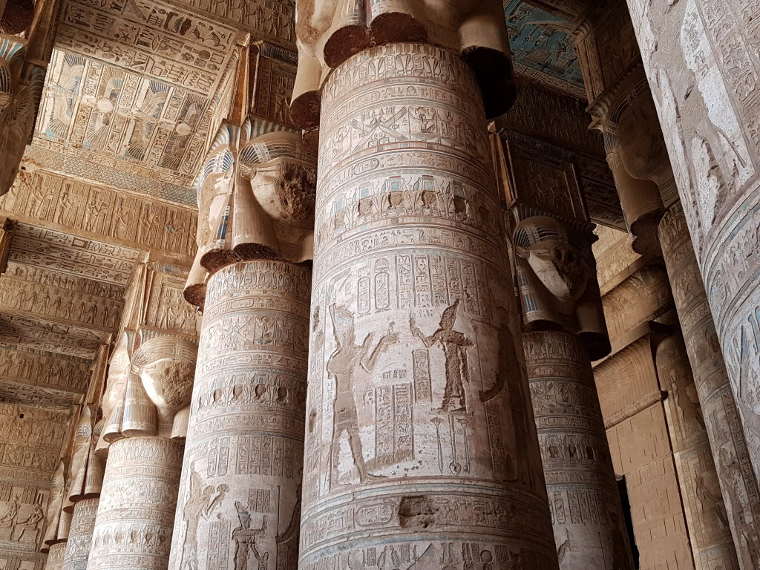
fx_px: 571
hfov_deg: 67.3
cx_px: 380
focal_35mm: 26
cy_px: 285
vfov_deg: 53.1
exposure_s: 1/50
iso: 50
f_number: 1.7
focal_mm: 4.2
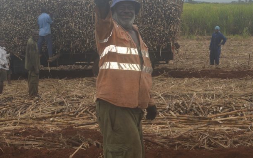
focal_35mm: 72
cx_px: 92
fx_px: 496
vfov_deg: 18.1
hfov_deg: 28.5
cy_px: 53
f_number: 8
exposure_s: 1/200
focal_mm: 28
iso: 100
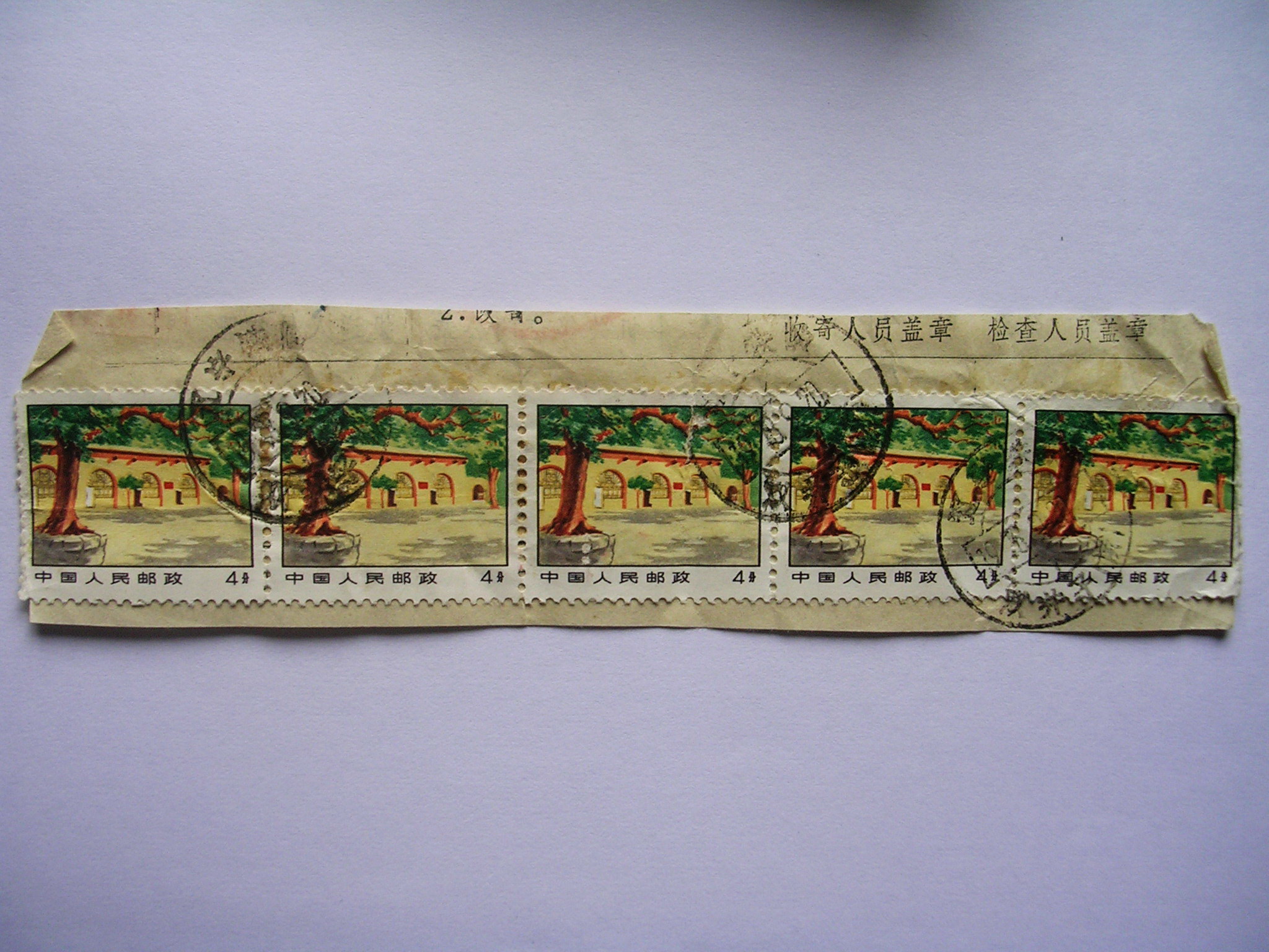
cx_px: 634
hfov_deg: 49.0
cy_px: 476
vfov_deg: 37.7
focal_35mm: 38
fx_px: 1393
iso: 50
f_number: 2.8
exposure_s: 1/151
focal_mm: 5.8
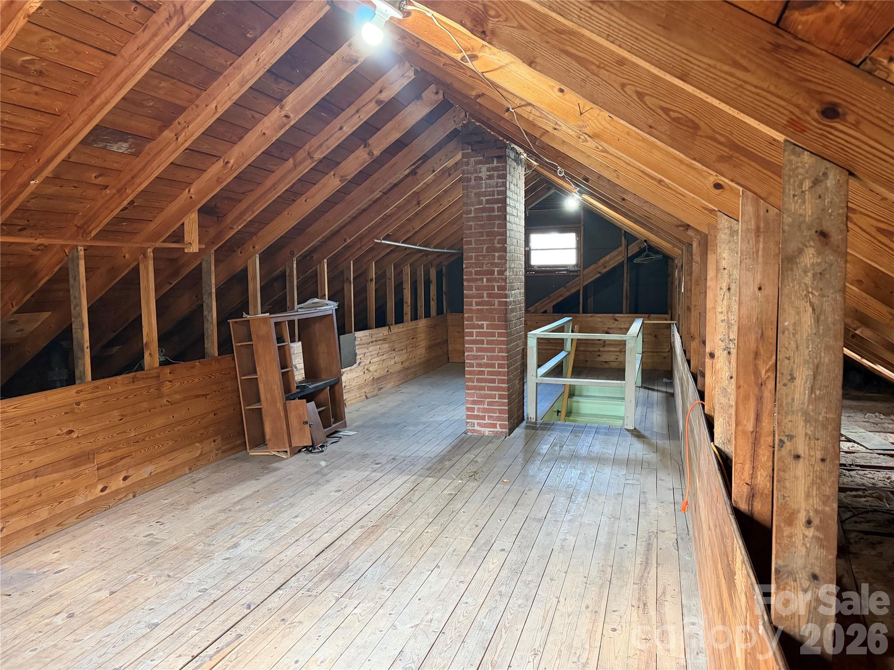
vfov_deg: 56.8
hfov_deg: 71.6
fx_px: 620
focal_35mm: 24
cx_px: 447
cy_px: 335
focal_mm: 6.76
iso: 800
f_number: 1.78
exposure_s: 1/60
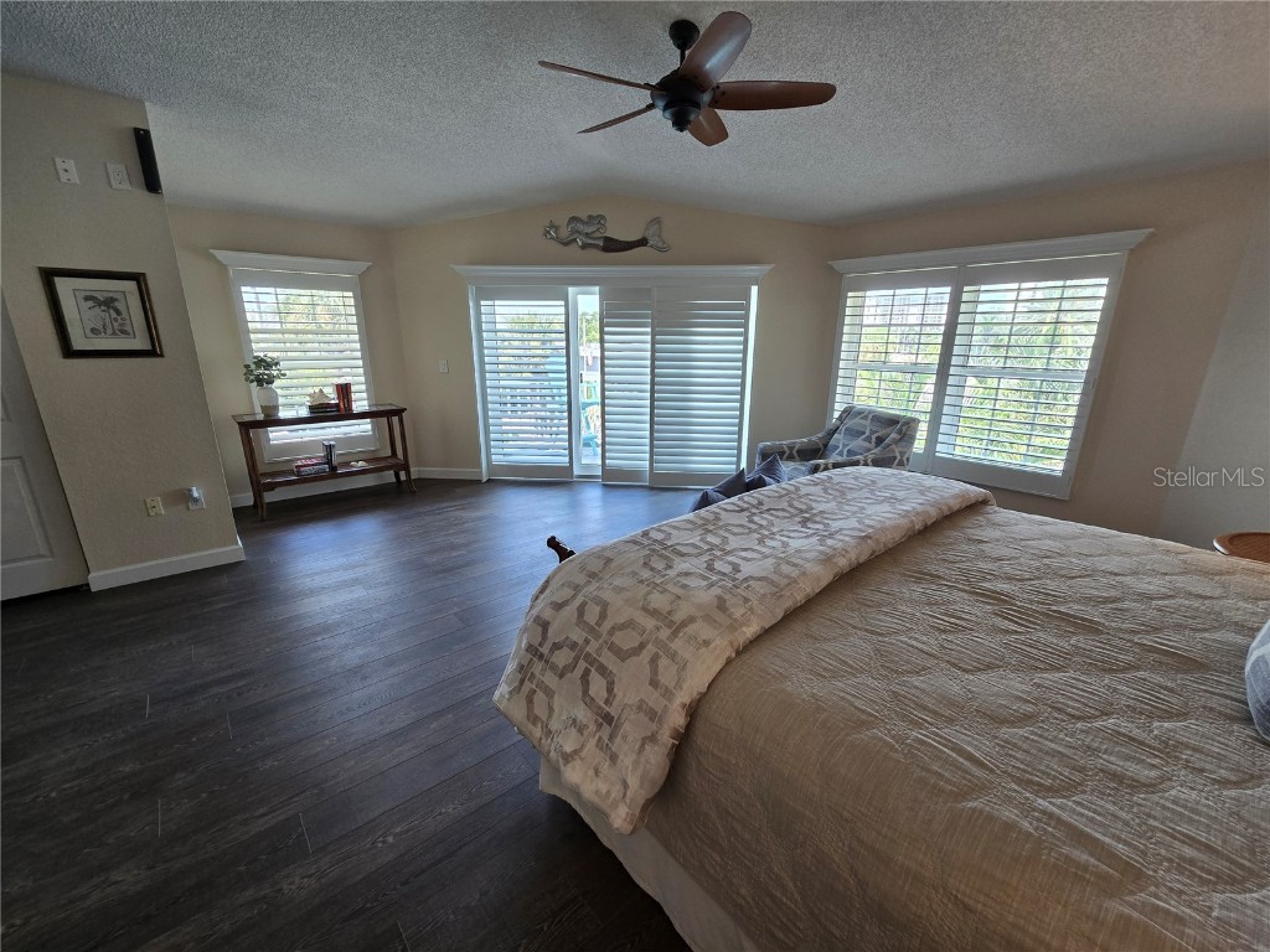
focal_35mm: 13
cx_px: 635
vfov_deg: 89.9
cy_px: 476
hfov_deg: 106.2
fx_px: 477
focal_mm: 2.2
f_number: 2.2
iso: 80
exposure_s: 1/60
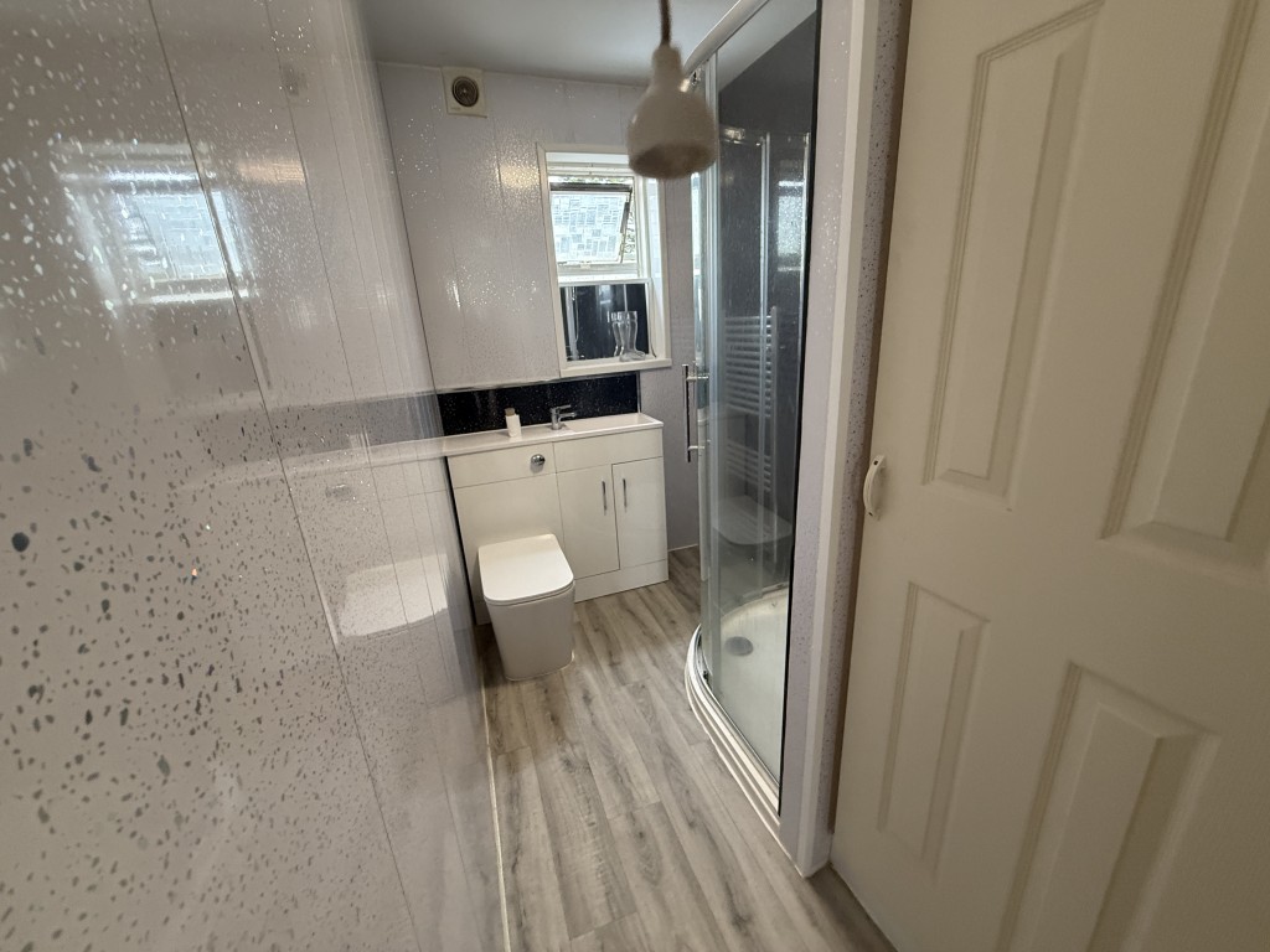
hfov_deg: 102.1
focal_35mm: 14
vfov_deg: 85.7
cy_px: 476
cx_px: 635
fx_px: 514
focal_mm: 2.22
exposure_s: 1/100
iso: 500
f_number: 2.2
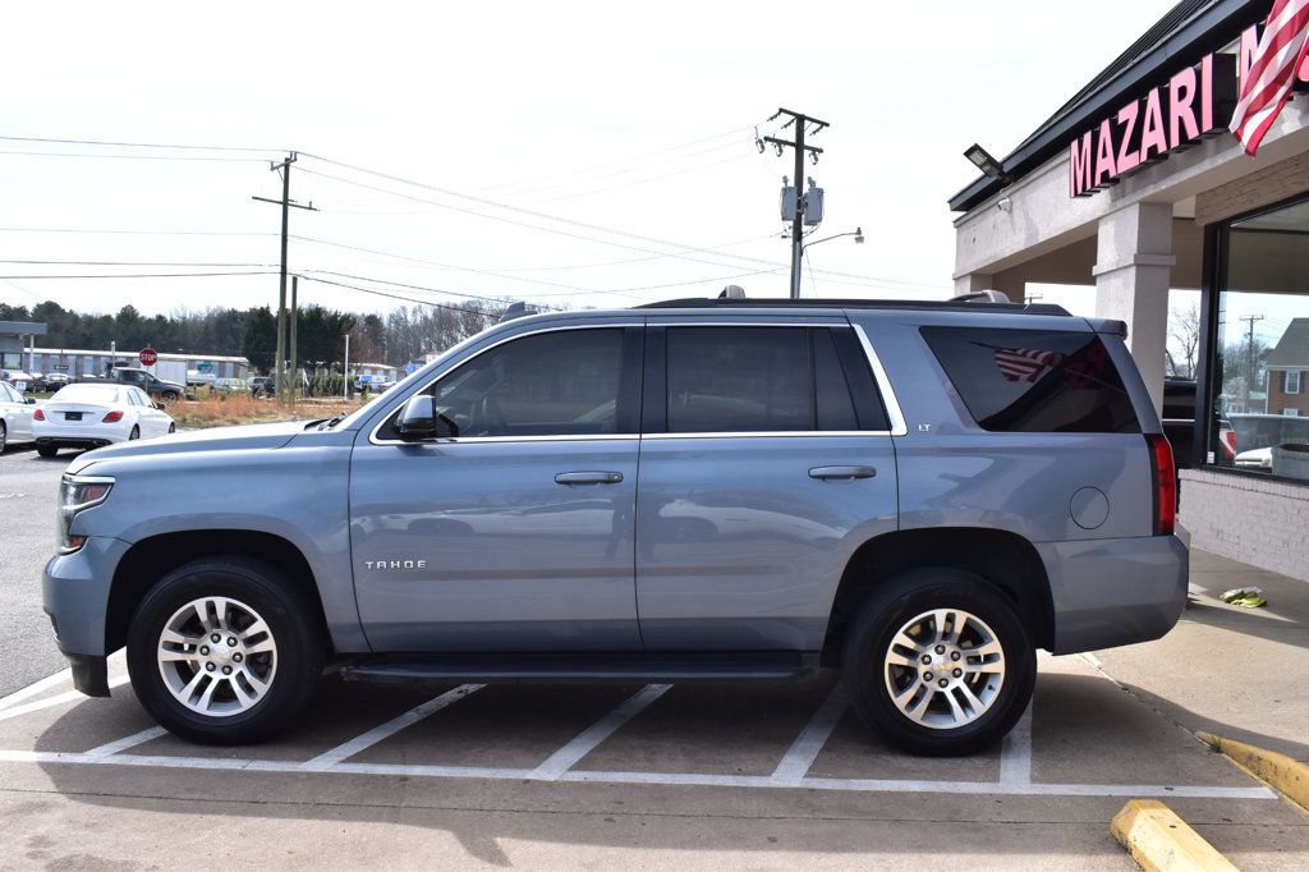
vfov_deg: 39.9
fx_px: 1199
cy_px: 436
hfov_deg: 57.2
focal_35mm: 33
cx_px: 654
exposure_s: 1/400
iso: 400
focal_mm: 22
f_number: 11
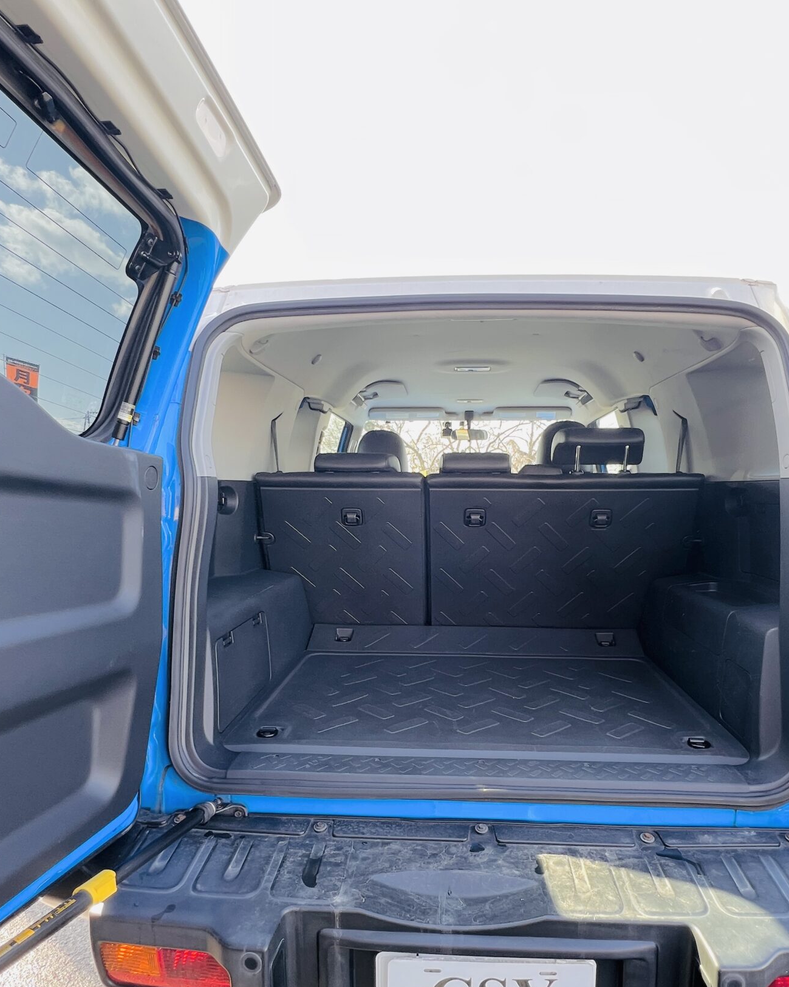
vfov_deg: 79.8
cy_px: 573
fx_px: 584
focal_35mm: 20
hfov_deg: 68.0
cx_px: 429
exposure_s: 1/99
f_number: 1.8
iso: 40
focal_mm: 1.57
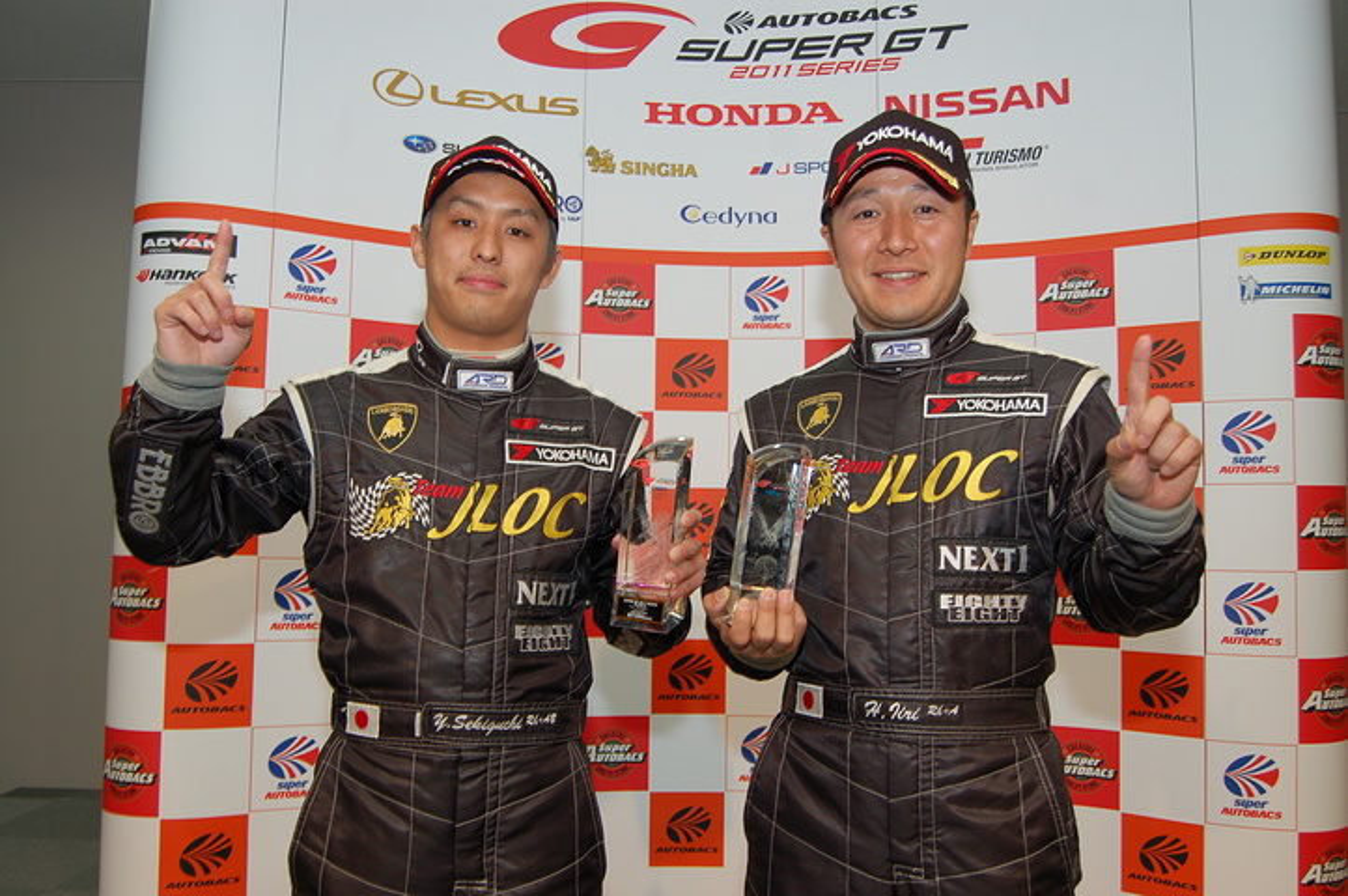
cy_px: 448
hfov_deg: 62.0
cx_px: 674
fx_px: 1122
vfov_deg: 43.5
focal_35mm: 30
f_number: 4
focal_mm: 20
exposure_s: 1/60
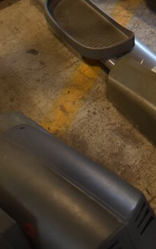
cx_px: 130
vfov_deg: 25.0
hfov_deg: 17.9
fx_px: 490
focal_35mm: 72
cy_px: -70
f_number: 3.5
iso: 900
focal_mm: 18
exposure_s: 1/125
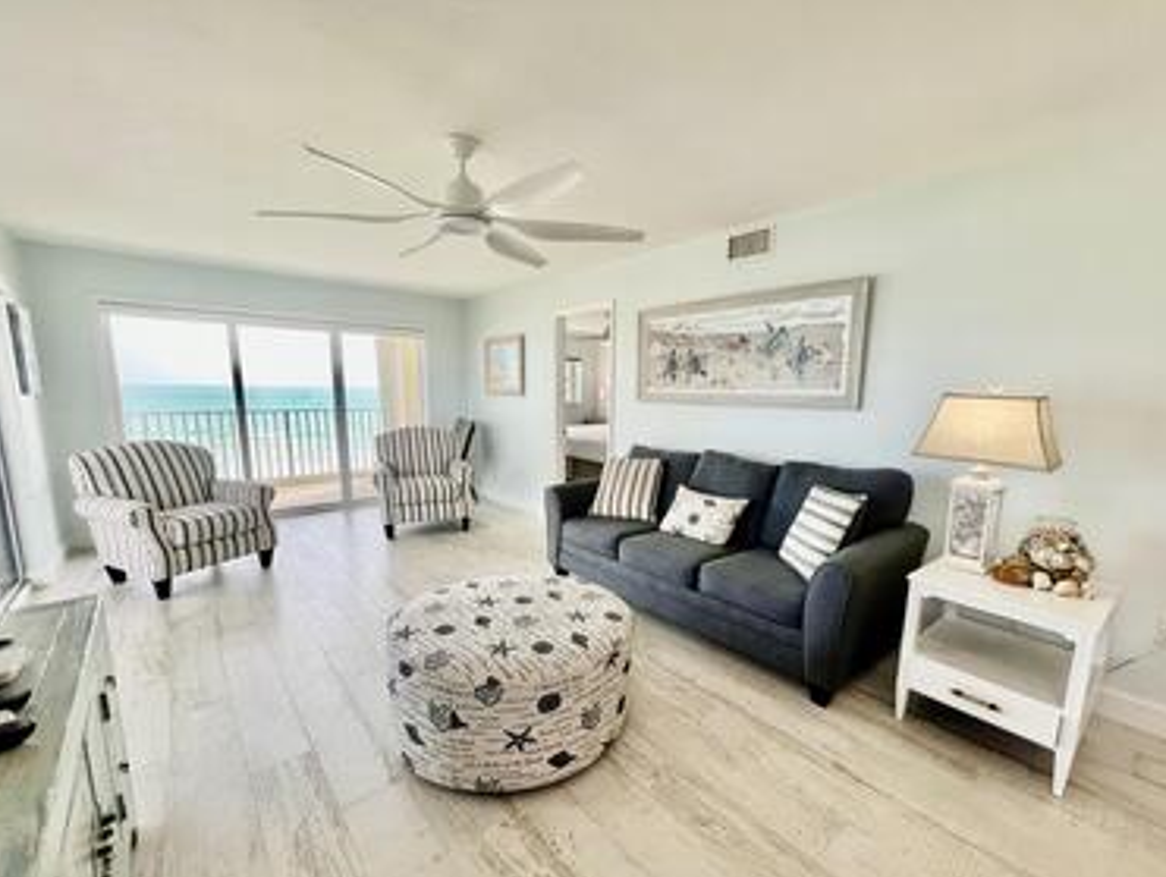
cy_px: 468
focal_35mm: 14
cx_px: 600
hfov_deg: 102.0
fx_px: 472
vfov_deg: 85.6
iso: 32
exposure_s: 1/120
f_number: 1.8
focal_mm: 1.57
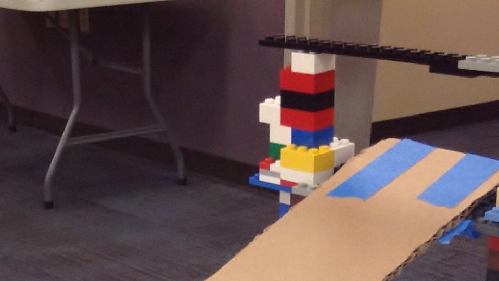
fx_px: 1284
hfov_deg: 21.8
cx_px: 139
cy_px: 465
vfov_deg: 11.8
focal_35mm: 97
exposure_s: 1/24
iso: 64
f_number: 2.4
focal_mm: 3.3
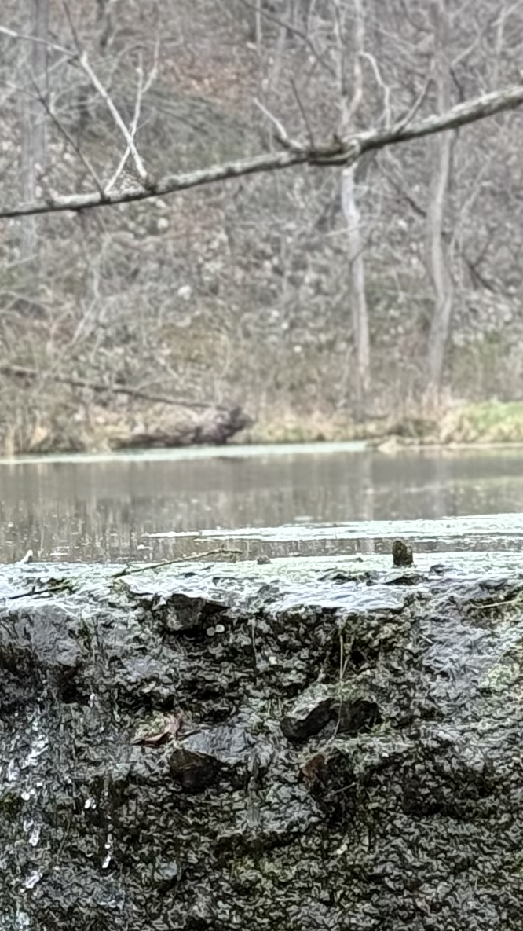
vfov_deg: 12.1
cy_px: 549
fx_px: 4391
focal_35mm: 178
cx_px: -757
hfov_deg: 6.5
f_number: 1.78
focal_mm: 6.76
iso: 80
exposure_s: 1/733
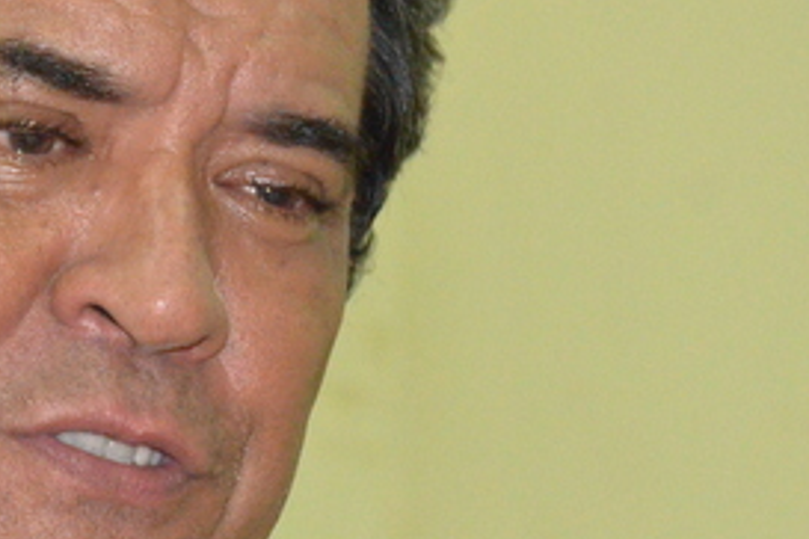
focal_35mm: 246
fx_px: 5528
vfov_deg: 5.6
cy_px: 401
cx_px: -53
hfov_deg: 8.3
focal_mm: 56
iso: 6400
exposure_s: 1/100
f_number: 8
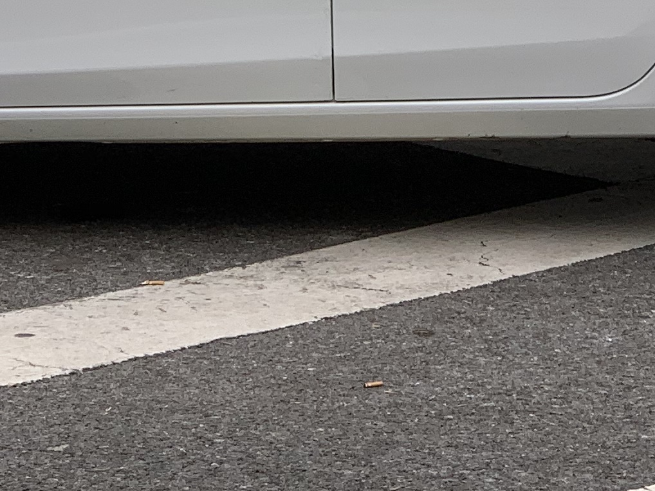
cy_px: -223
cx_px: 288
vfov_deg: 7.1
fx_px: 3897
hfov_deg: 9.6
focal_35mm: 206
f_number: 2.4
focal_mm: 6
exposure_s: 1/615
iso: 16
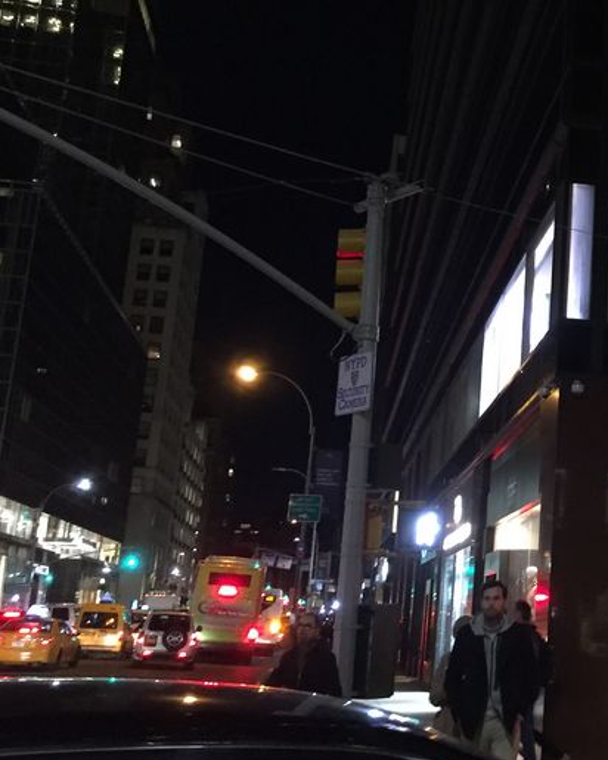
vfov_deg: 34.1
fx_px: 1237
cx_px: 691
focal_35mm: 55
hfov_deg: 25.4
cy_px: 317
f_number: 2.2
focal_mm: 4.2
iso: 250
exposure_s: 1/15
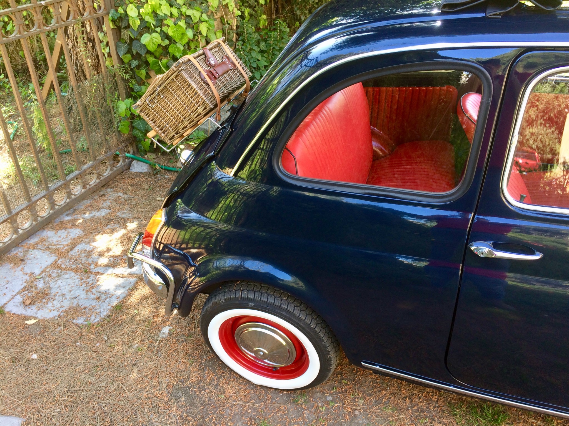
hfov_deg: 61.7
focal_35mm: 29
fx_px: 477
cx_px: 284
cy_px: 213
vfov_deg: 48.2
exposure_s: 1/50
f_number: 2.2
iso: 40
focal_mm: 4.15
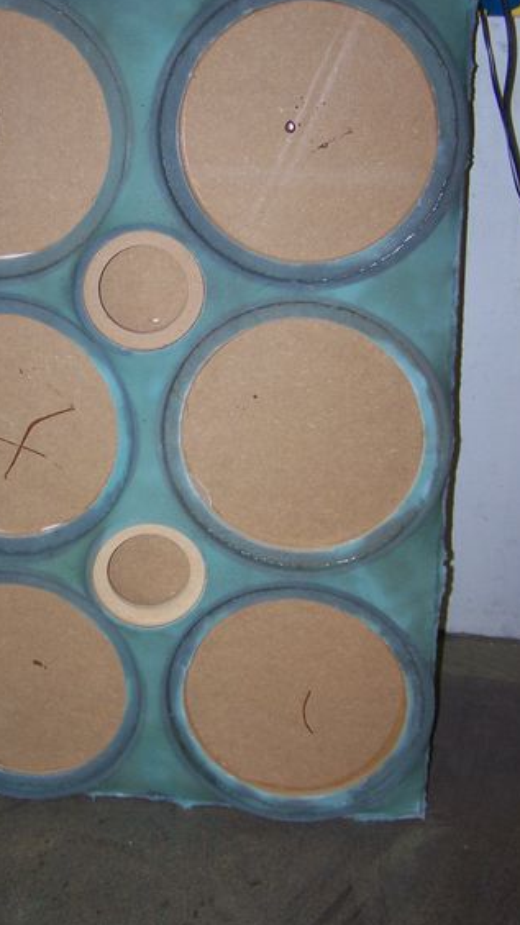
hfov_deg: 25.3
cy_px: 435
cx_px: 176
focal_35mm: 47
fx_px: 1153
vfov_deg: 43.7
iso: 80
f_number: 2.8
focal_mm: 6.3
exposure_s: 1/60
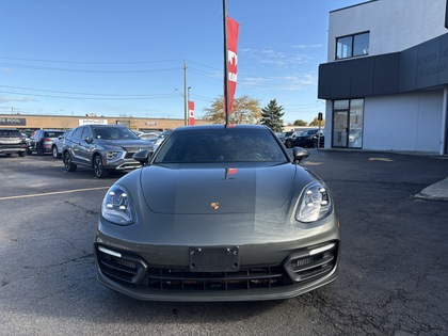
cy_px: 168
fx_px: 336
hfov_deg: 67.3
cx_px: 224
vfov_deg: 53.1
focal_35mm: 26
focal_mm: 5.96
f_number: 1.6
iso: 50
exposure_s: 1/1799
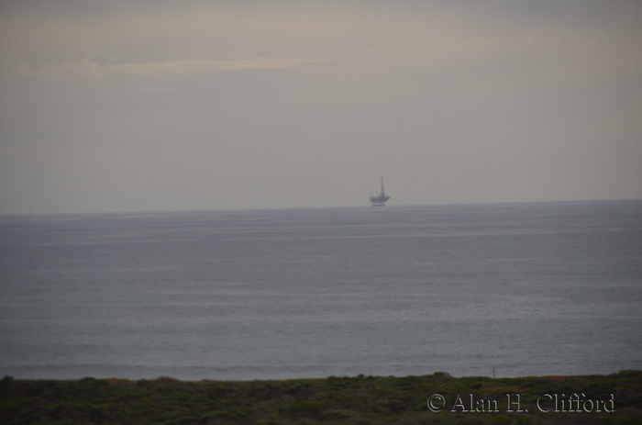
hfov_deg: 8.1
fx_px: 4536
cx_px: 321
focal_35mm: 255
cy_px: 212
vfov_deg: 5.4
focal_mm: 170
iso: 320
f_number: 5.6
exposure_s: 1/320
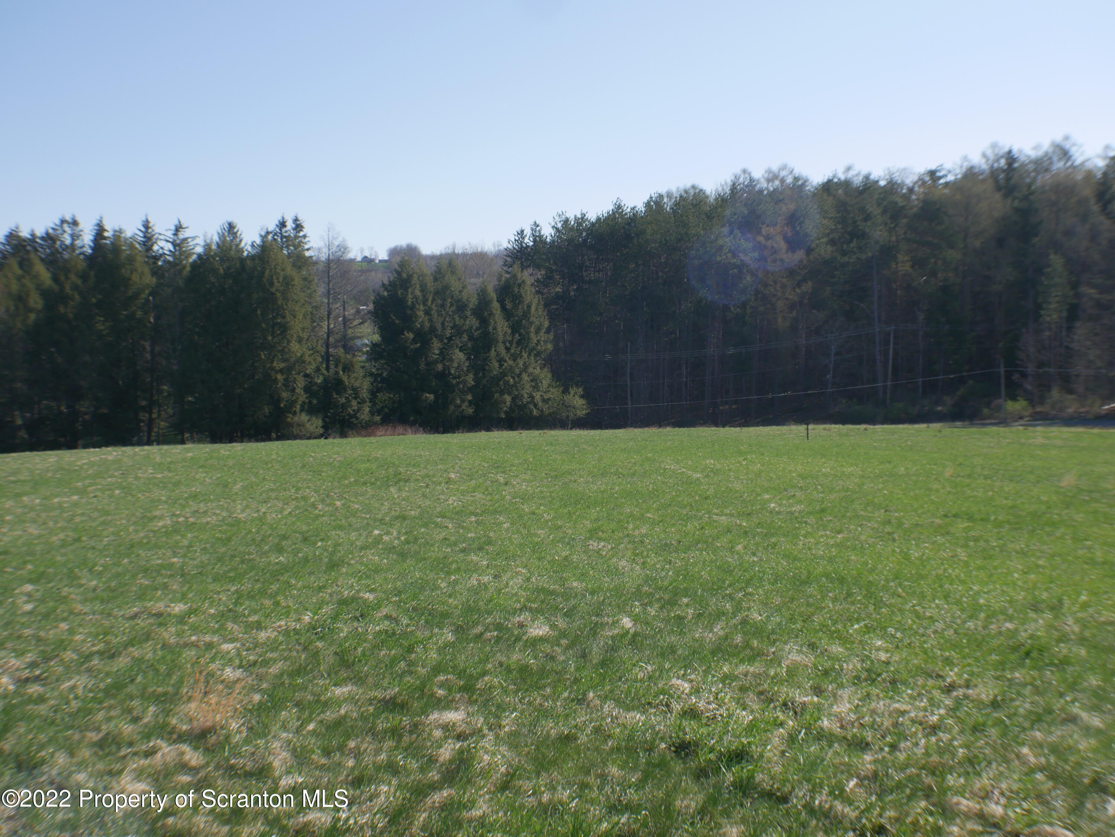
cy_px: 418
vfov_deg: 31.5
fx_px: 1482
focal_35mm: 46
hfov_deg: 41.2
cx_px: 558
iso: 200
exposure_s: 1/500
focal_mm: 23
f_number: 6.3
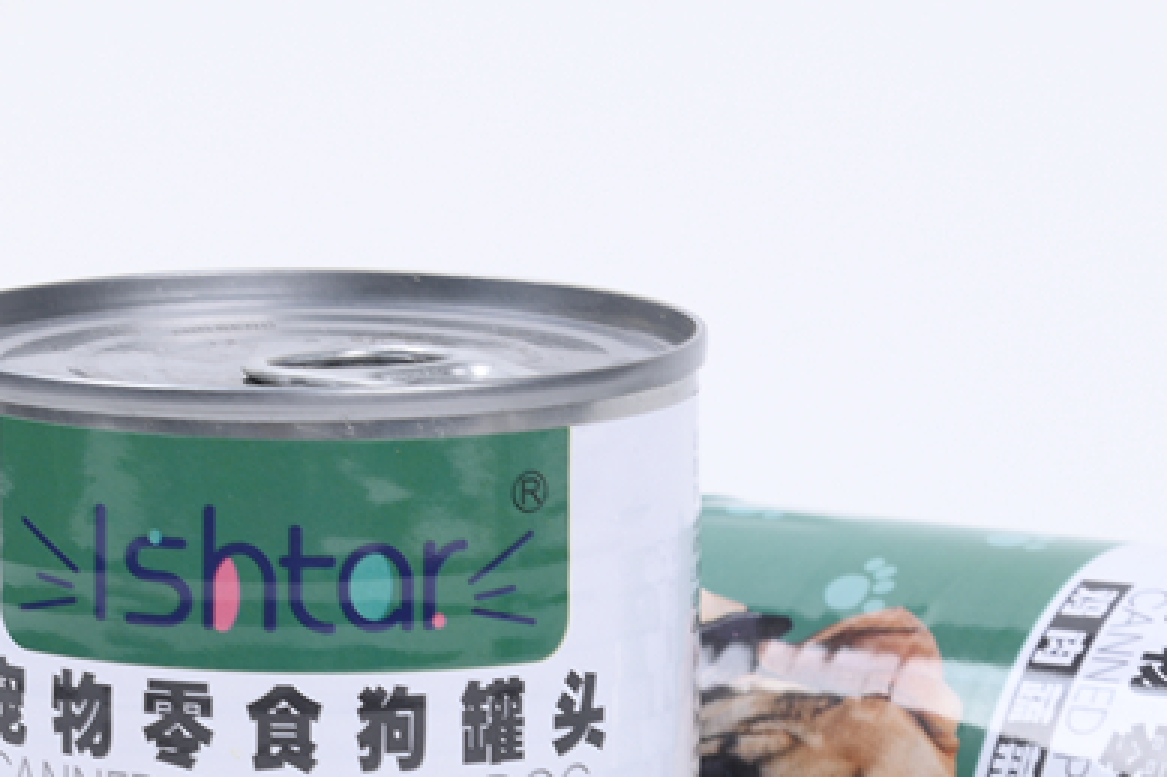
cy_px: 922
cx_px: 669
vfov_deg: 5.1
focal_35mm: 270
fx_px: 8748
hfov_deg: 7.6
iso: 125
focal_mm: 105
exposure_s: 1/125
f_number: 11
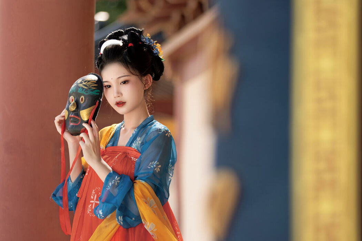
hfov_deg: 15.4
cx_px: 181
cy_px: 120
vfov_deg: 10.3
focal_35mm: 133
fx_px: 1337
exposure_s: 1/1600
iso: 160
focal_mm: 130
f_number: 2.8
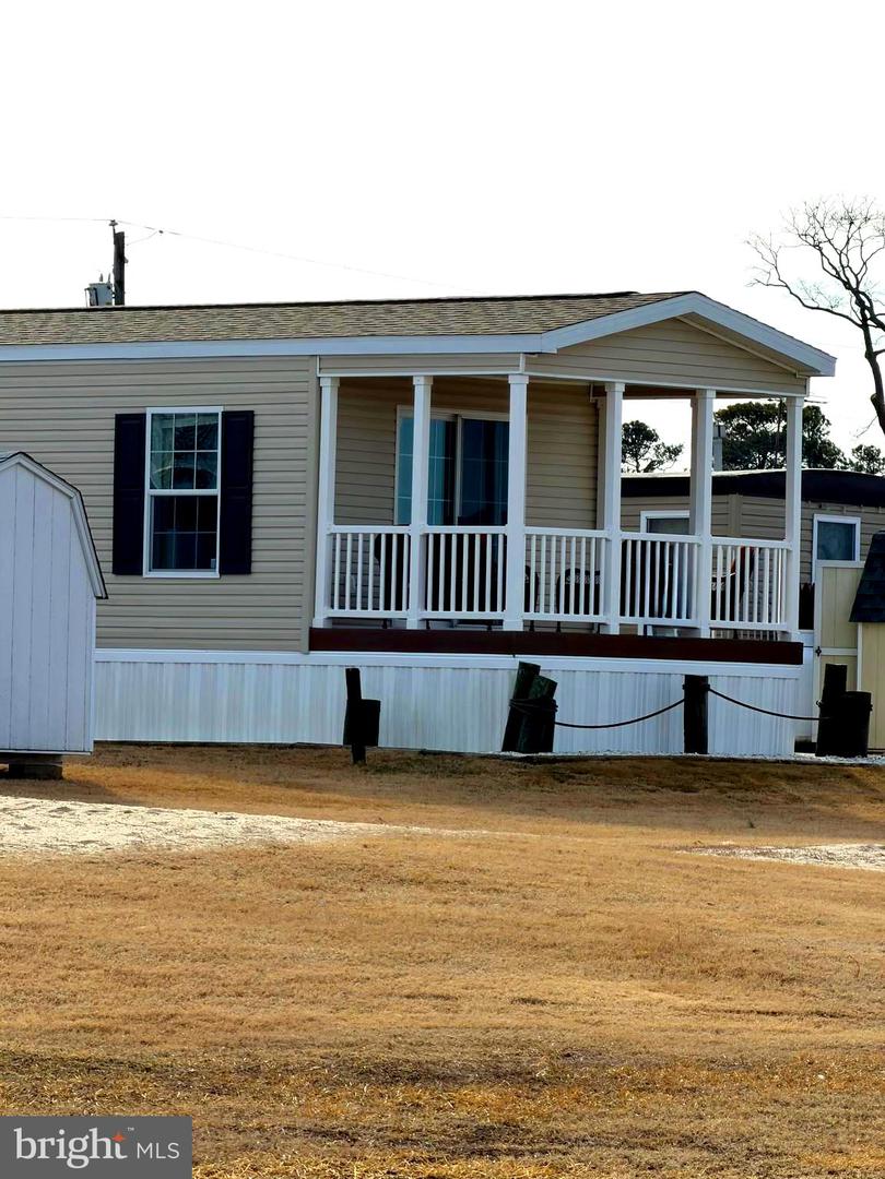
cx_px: 442
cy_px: 590
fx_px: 6818
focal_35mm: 200
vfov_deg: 9.9
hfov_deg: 7.4
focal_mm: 16.89
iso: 16
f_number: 2.8
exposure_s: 1/924
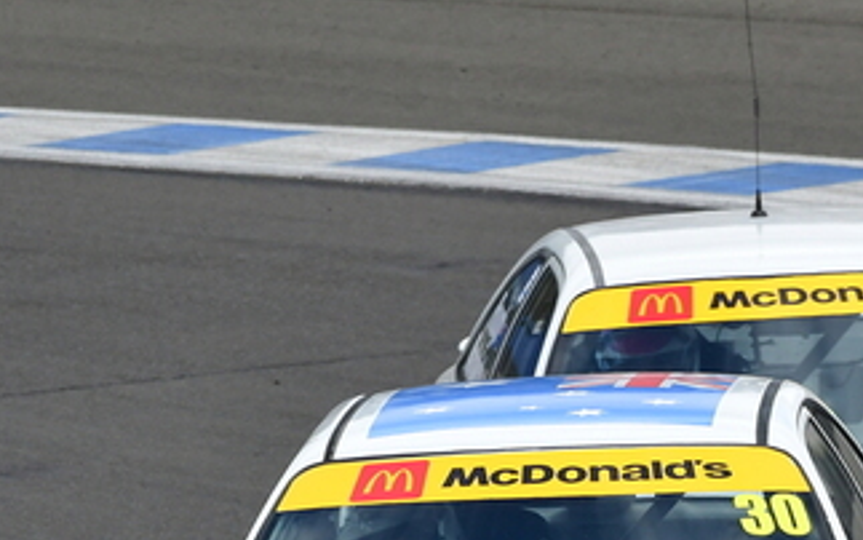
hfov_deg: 2.2
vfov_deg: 1.4
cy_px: 704
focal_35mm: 945
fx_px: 22230
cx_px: 524
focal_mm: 250
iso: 640
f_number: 10
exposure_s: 1/640
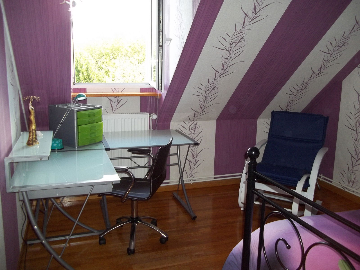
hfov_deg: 56.8
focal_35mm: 32
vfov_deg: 44.2
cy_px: 135
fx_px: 333
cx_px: 180
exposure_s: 1/30
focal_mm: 5.7
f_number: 2.9
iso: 160
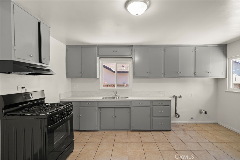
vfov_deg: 73.8
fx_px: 107
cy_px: 80
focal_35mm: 16
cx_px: 120
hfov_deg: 96.7
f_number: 1.8
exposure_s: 1/160
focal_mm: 16
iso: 800
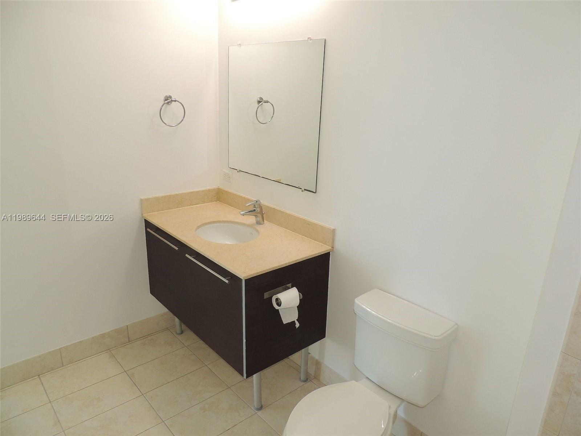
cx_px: 290
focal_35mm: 24
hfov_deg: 71.6
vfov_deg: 56.8
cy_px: 218
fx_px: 403
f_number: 3
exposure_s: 1/40
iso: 100
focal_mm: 4.3
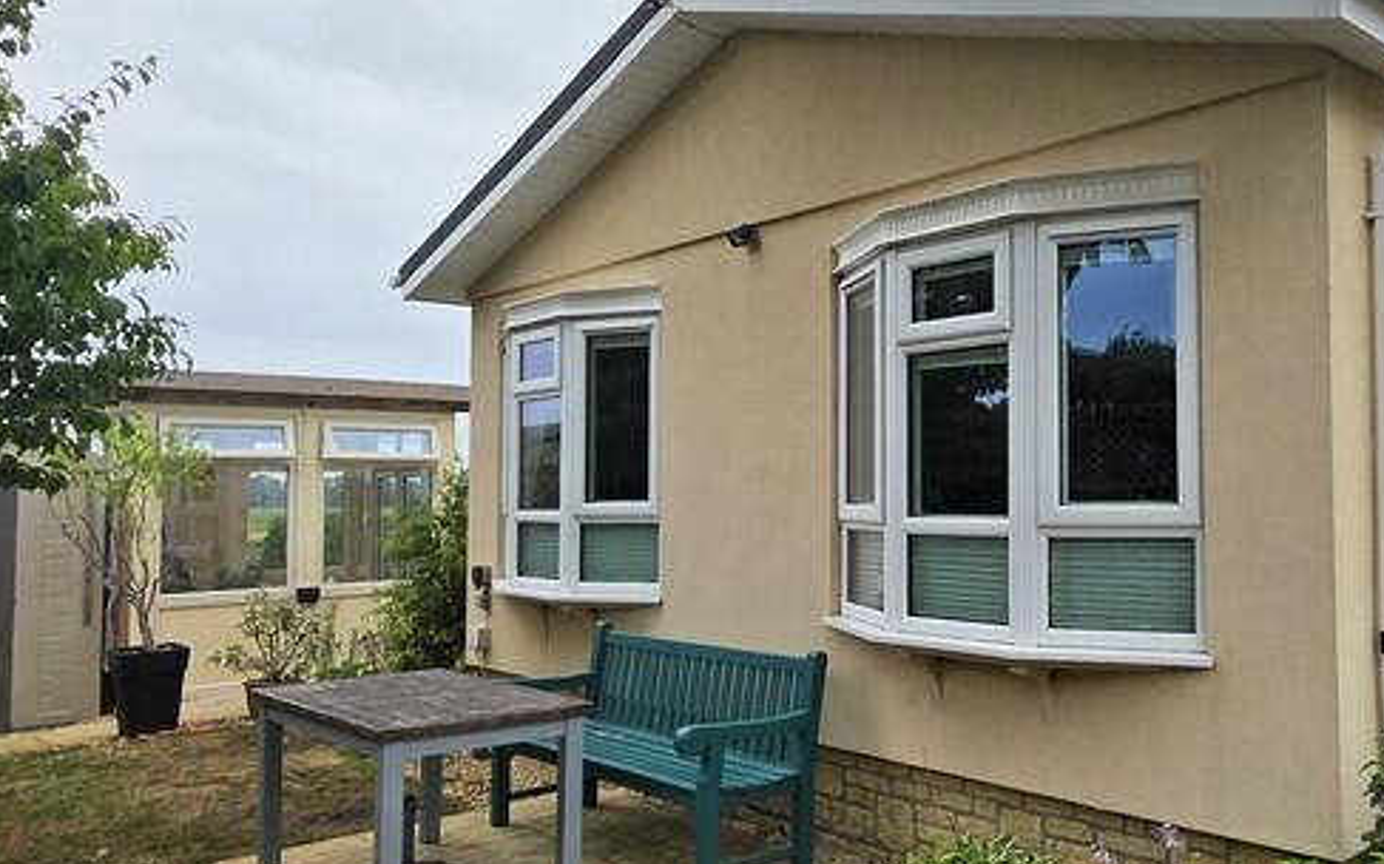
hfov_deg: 61.9
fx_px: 1093
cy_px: 449
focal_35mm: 29
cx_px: 992
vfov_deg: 43.1
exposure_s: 1/1672
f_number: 1.9
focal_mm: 2.2
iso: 40
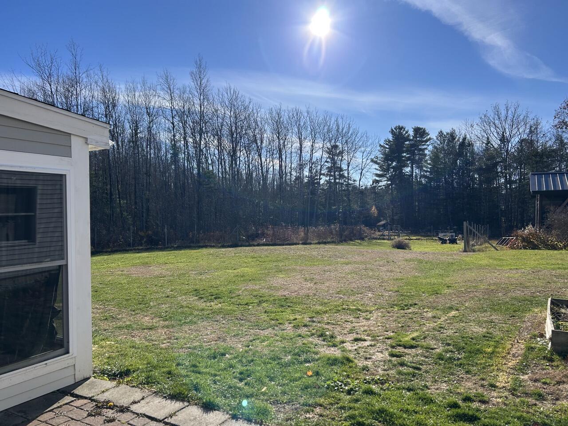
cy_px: 213
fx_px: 427
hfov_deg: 67.3
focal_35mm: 26
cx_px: 284
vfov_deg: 53.1
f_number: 1.5
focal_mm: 5.7
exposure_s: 1/5319
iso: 50
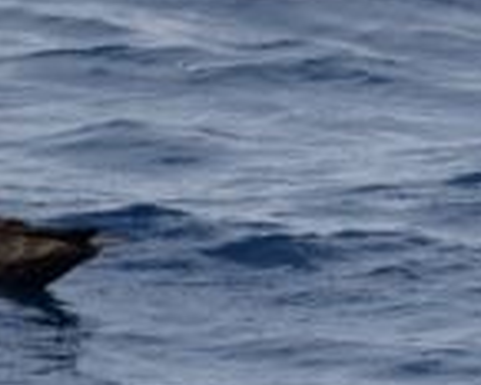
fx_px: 44074
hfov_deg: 0.6
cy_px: 224
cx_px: 819
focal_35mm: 3096
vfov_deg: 0.5
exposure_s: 1/8000
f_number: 6.3
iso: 900
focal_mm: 600
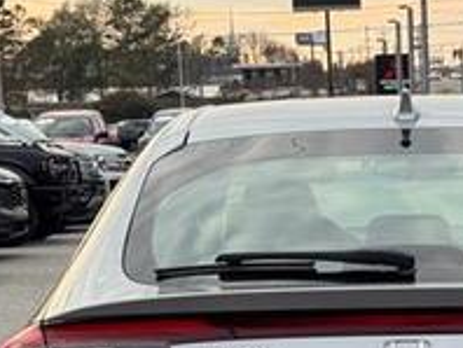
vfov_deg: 11.9
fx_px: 1634
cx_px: 412
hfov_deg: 15.9
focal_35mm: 122
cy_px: 430
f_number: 1.78
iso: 64
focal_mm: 6.76
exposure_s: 1/685
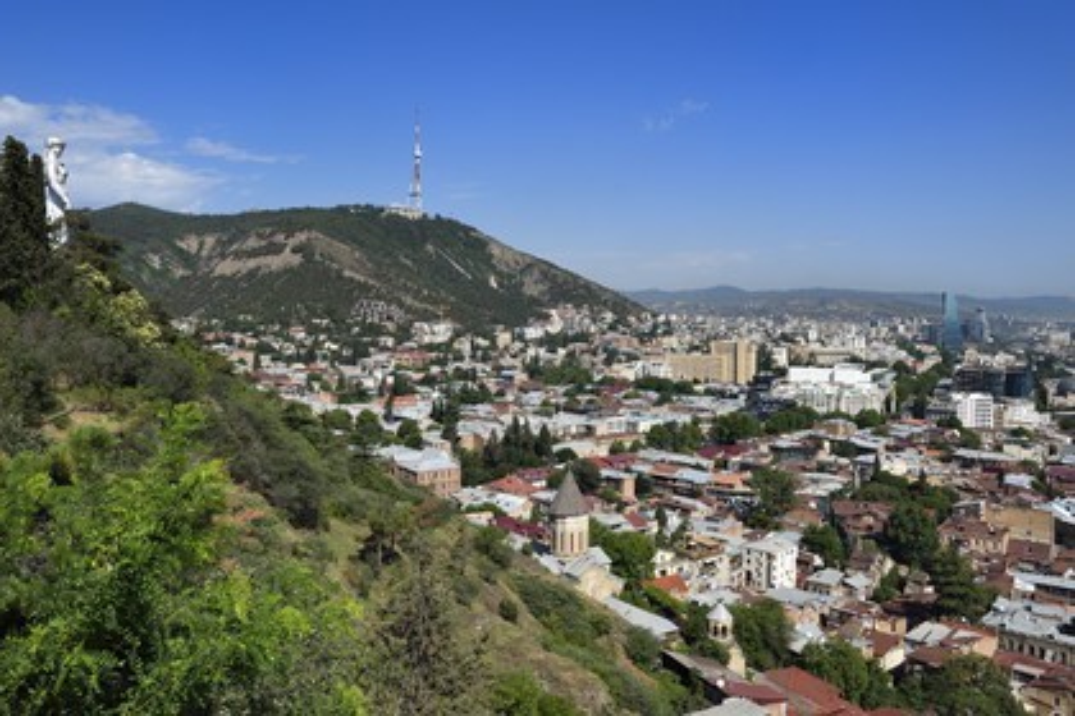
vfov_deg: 43.6
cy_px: 358
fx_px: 896
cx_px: 538
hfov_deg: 61.9
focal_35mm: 30
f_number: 14
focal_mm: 30
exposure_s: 1/250
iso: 200
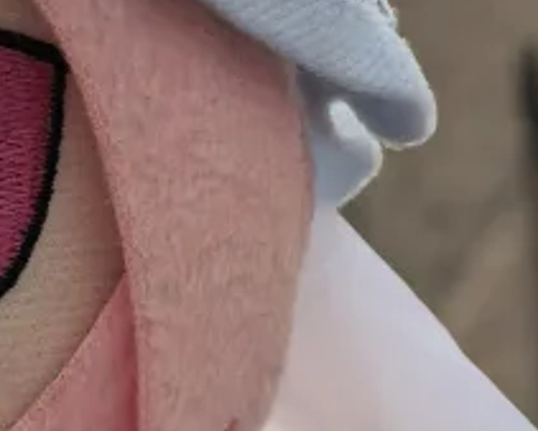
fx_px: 2549
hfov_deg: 12.0
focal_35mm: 160
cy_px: -232
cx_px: 357
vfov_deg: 9.4
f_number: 2
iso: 125
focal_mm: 5.75
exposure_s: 1/20000
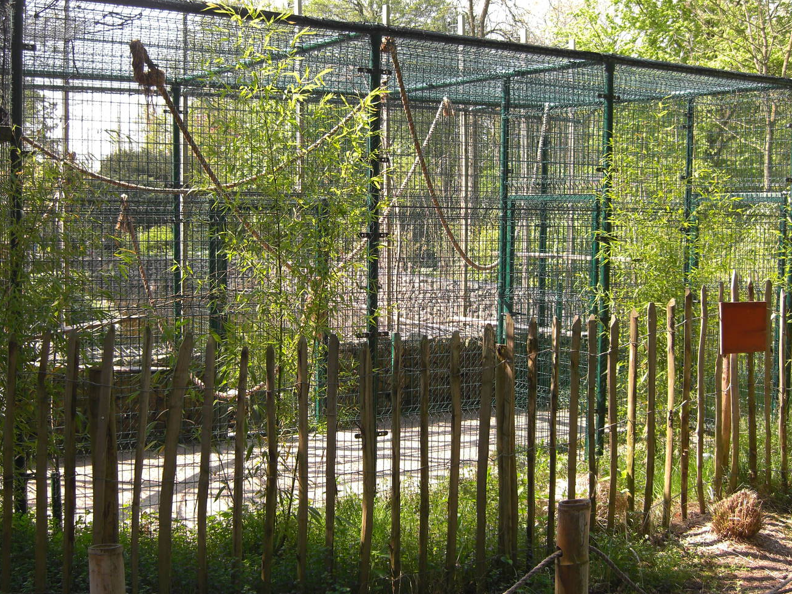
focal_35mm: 47
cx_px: 384
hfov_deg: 40.4
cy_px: 280
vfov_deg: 30.9
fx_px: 1075
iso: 80
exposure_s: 1/250
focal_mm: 7.9
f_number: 2.8
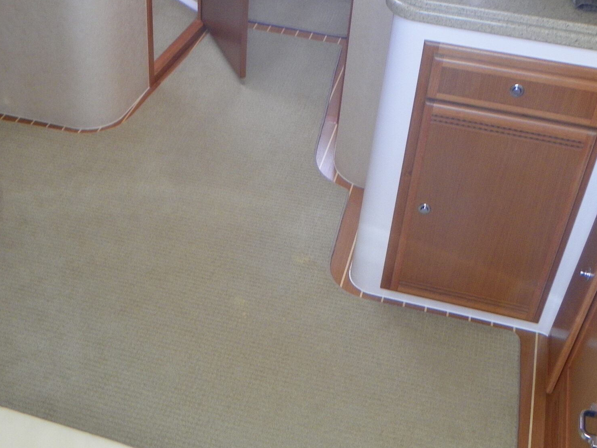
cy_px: 183
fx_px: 862
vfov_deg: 29.1
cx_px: 214
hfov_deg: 37.9
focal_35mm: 50
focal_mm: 5.2
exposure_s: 1/30
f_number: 2.8
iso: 80
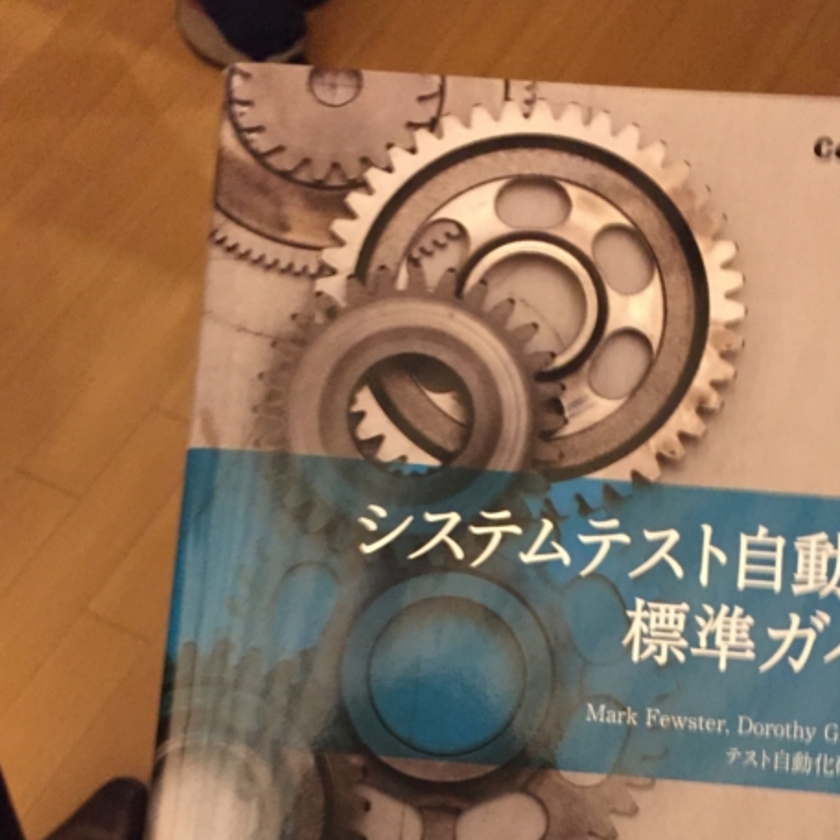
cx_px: 505
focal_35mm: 45
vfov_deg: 36.8
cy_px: 608
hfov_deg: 37.4
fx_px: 1235
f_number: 2.2
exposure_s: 1/15
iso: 320
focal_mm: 4.15
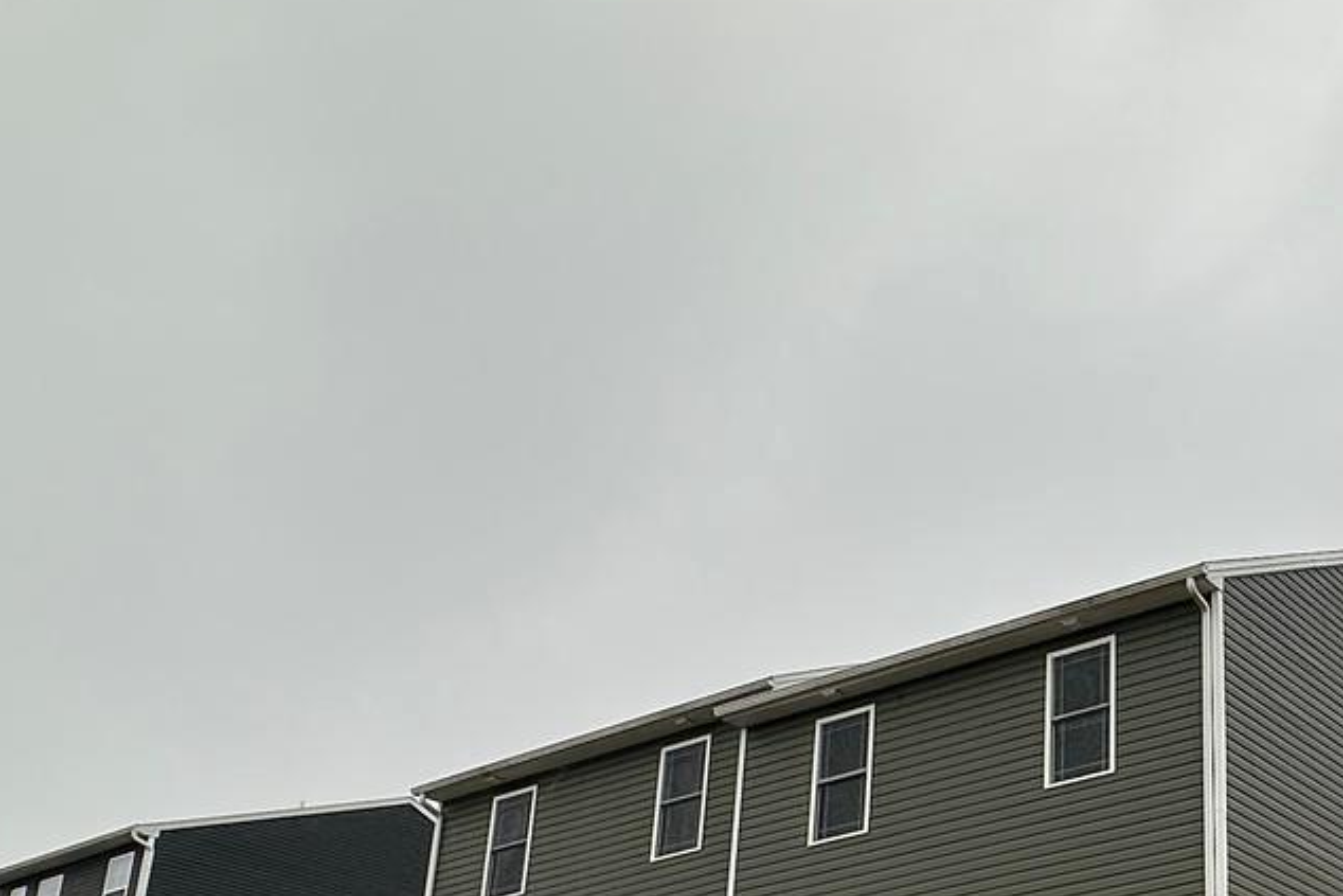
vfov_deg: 27.4
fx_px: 1754
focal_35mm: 47
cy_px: 849
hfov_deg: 37.9
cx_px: 1301
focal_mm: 2.22
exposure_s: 1/264
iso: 40
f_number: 2.2
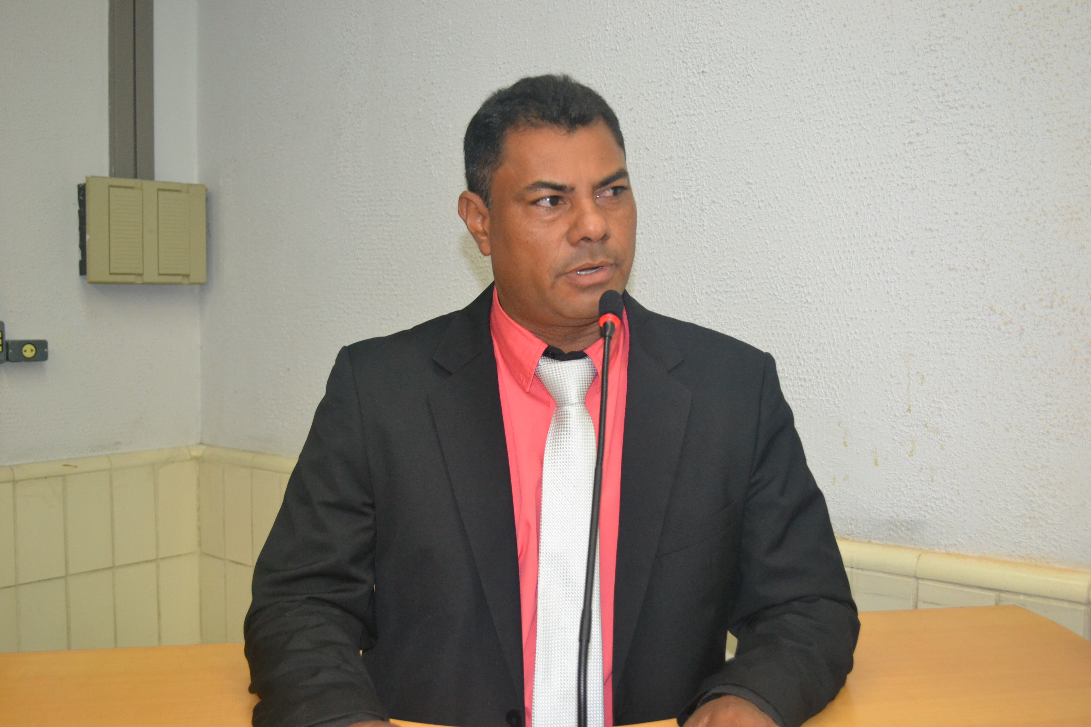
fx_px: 1182
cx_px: 546
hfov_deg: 49.6
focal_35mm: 39
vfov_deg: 34.2
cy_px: 364
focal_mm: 26
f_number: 4.2
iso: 2200
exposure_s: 1/60
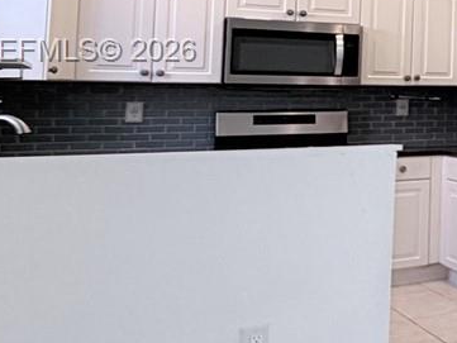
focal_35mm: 62
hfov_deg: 21.3
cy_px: 52
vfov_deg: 23.2
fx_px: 819
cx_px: 814
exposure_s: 1/120
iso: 80
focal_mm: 2.22
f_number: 2.2
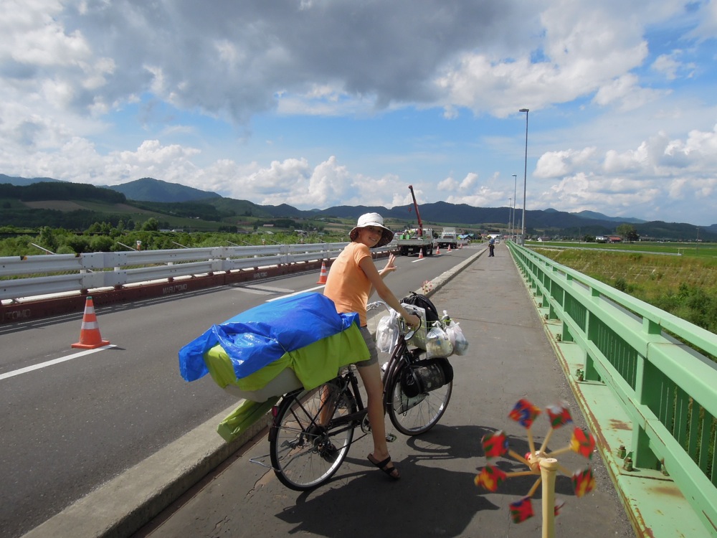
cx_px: 358
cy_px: 269
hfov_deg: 71.6
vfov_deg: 56.8
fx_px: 497
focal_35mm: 24
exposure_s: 1/1250
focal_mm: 4.3
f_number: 5
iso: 160
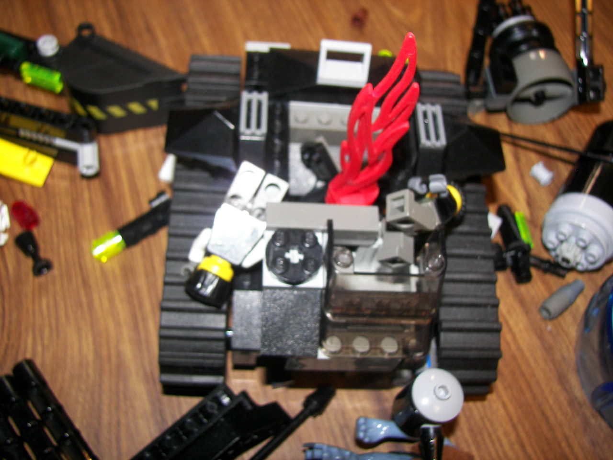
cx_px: 306
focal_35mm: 36
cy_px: 230
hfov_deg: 51.4
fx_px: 638
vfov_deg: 39.7
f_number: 2.8
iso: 100
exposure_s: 1/30
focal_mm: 6
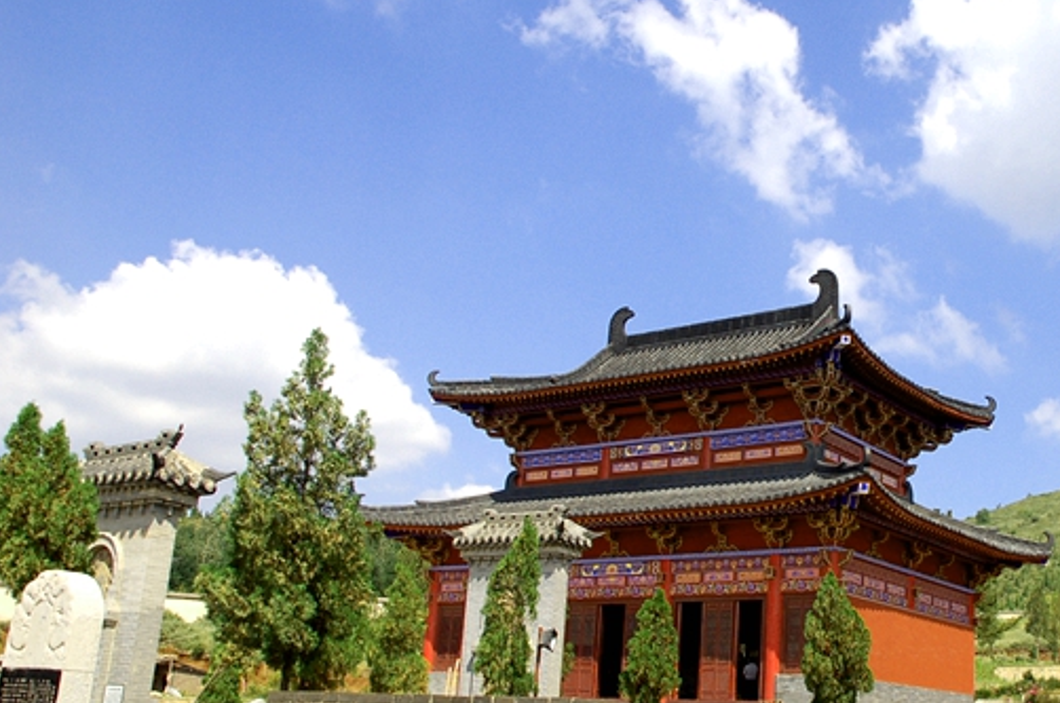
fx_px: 1264
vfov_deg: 31.1
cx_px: 826
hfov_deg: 43.7
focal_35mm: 43
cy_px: 384
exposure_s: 1/250
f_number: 8
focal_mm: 18
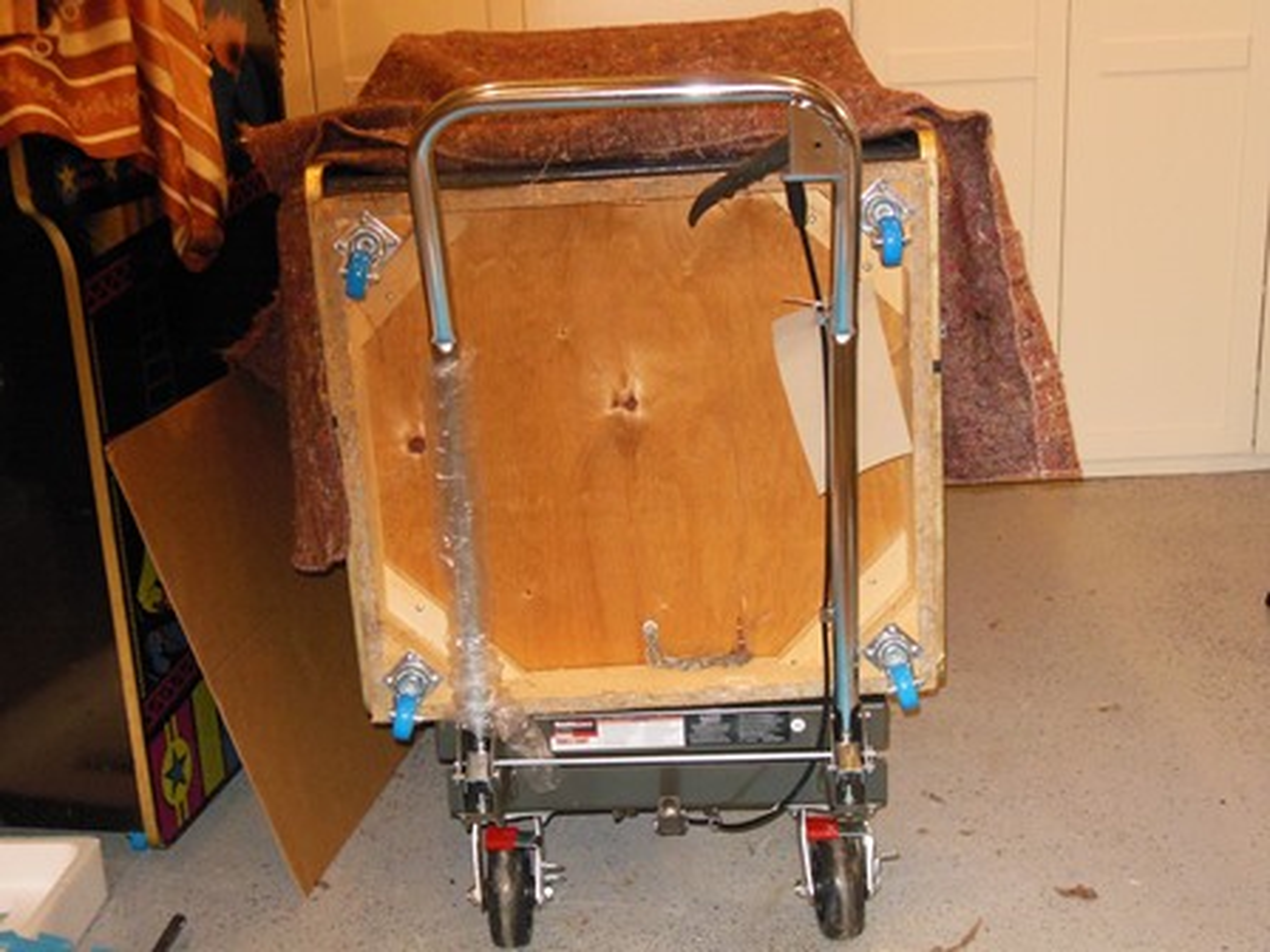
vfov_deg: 33.6
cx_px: 635
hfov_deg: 43.9
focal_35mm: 43
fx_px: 1578
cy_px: 476
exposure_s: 1/30
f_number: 3.8
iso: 1000
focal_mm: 7.7
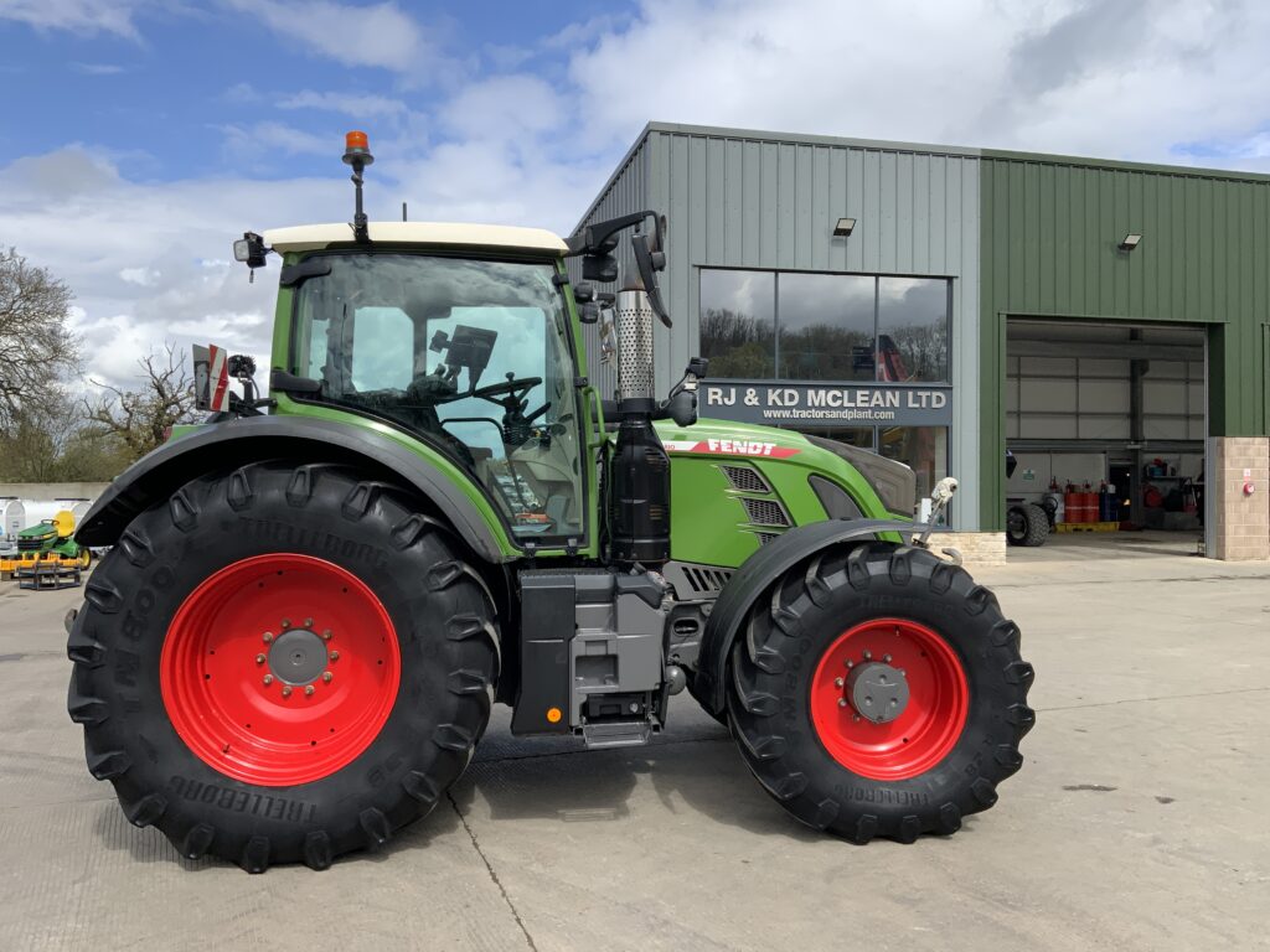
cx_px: 635
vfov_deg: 48.2
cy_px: 476
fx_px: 1064
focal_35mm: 29
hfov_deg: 61.7
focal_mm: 3
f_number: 1.8
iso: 16
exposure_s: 1/1577
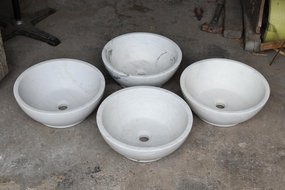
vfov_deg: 33.4
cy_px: 95
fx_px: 317
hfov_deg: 48.5
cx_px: 142
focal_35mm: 40
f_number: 8
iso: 160
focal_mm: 27
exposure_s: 1/125
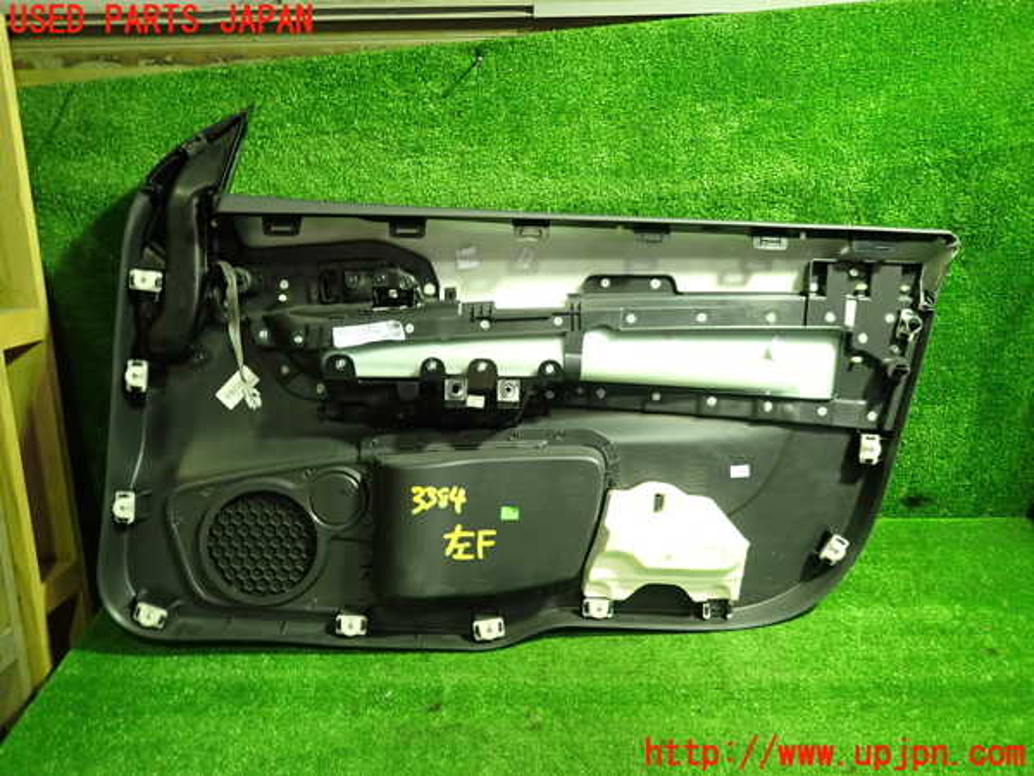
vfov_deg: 54.9
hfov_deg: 69.4
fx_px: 747
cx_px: 517
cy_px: 388
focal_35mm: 25
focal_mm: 4.5
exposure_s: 1/30
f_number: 2
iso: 400
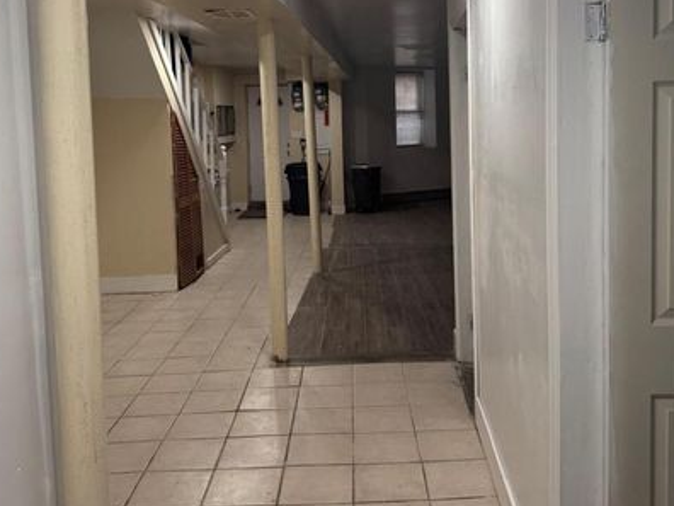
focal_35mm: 36
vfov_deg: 39.3
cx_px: 371
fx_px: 701
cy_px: 181
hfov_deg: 51.3
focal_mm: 6.76
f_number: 1.78
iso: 200
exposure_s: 1/120
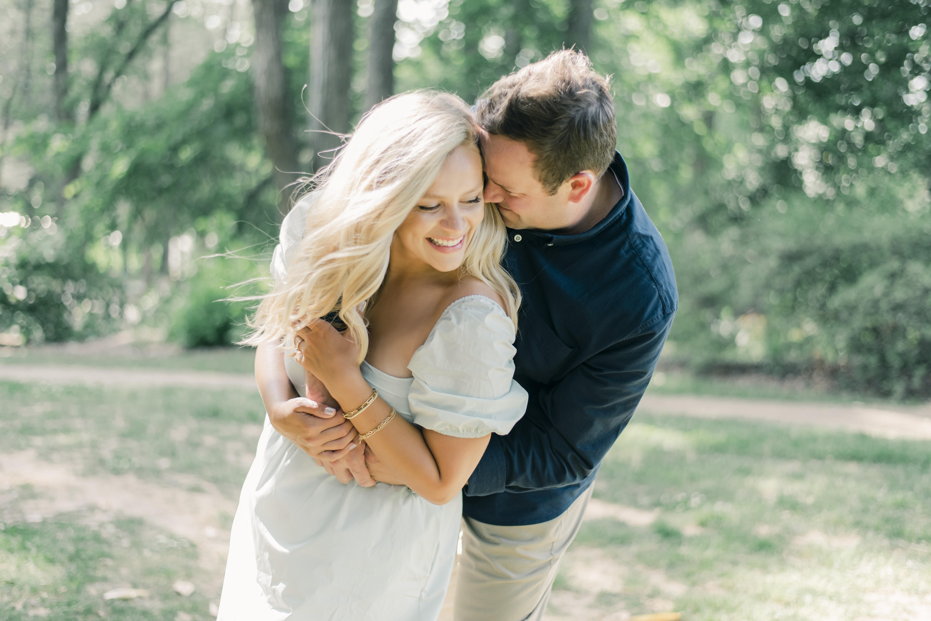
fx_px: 1293
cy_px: 310
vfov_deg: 27.0
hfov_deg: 39.6
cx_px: 466
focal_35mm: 50
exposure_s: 1/1000
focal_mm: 50
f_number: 2
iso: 320
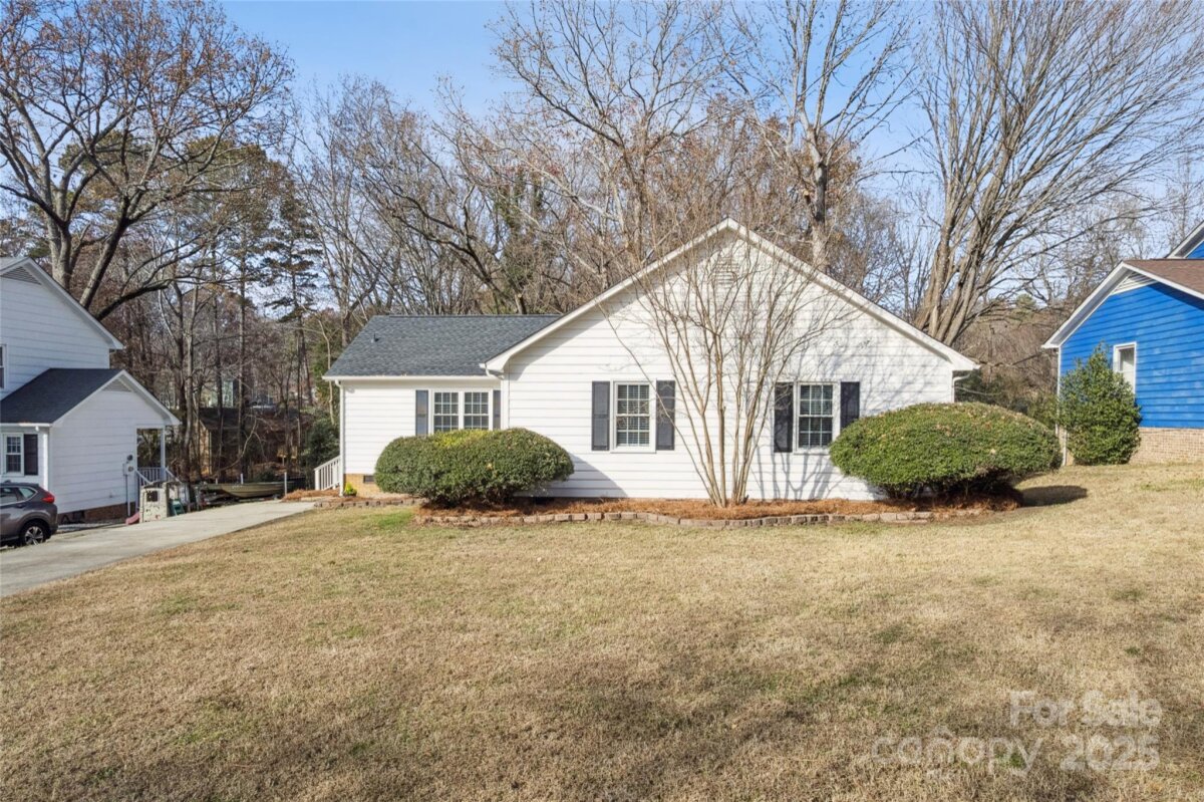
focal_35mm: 22
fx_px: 735
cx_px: 602
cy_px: 401
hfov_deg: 78.6
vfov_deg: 57.2
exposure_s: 1/240
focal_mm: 8.4
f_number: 2.8
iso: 100
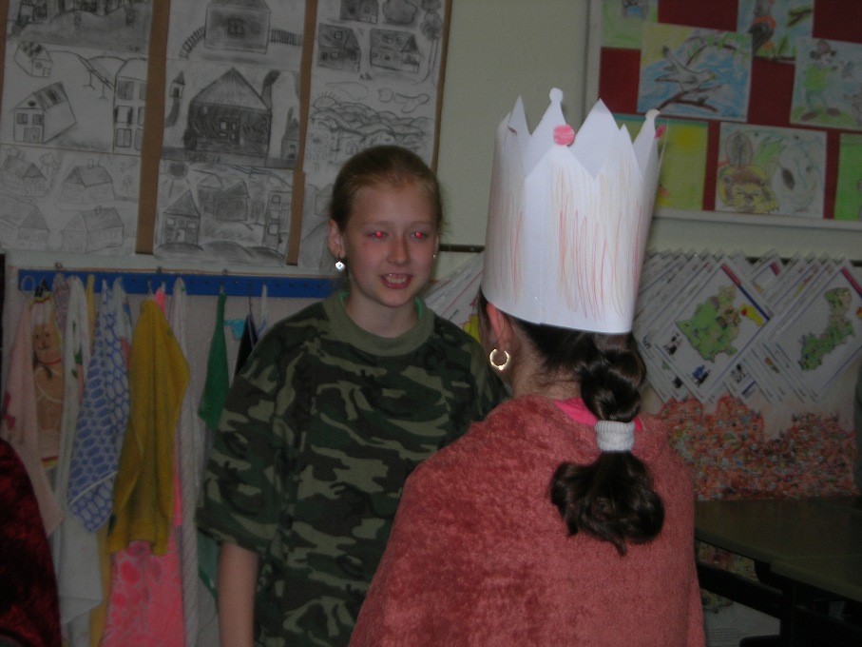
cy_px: 324
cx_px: 431
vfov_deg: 18.0
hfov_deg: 23.8
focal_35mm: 82
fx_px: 2042
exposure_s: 1/60.1
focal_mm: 17
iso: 64
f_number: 4
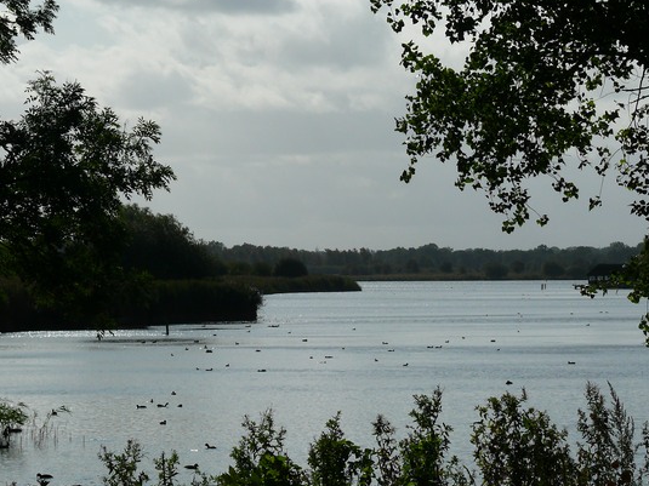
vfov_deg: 8.2
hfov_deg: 10.9
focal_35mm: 181
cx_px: 355
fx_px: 3393
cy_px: 285
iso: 100
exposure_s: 1/500
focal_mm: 27.2
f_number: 5.6
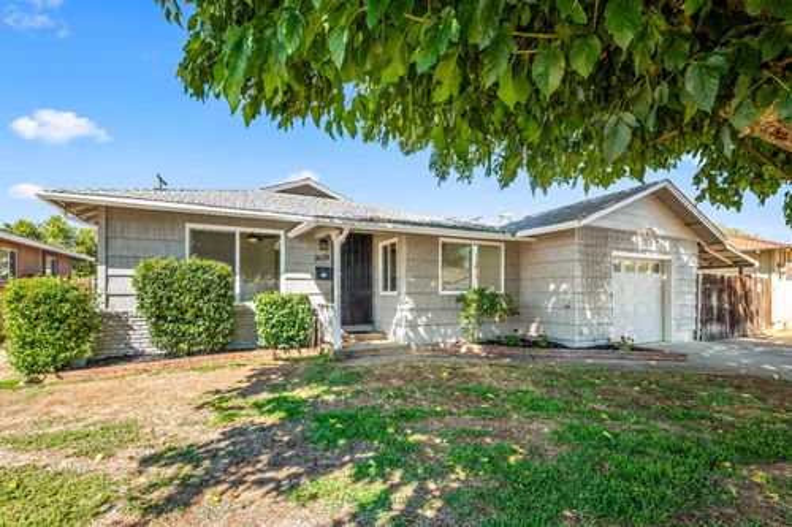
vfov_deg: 73.7
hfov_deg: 96.8
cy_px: 264
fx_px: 352
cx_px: 396
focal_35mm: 16
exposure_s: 1/80
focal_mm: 16
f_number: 8
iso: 200
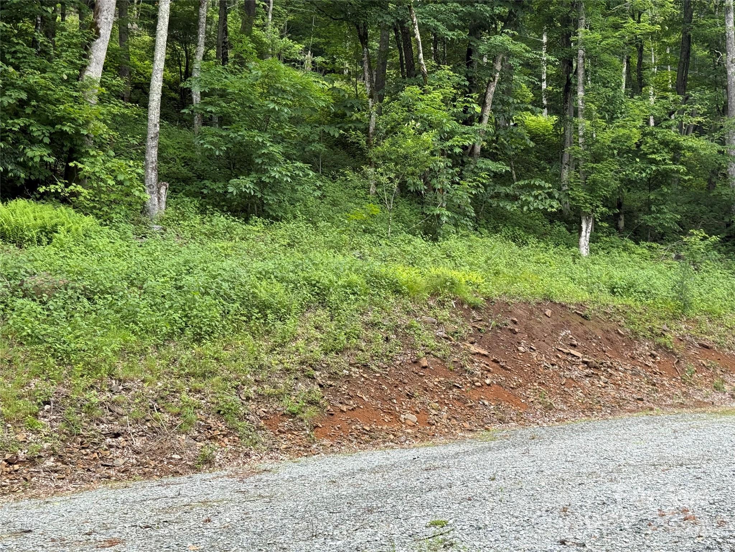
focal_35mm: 48
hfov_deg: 39.7
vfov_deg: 30.3
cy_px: 276
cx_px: 368
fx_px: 1019
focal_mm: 6.76
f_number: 1.78
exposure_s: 1/726
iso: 80
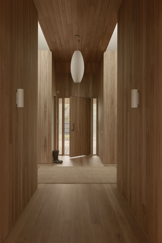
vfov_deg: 65.5
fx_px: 189
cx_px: 81
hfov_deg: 46.4
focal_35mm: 28
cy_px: 122
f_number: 8
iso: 200
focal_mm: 28
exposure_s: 1/5
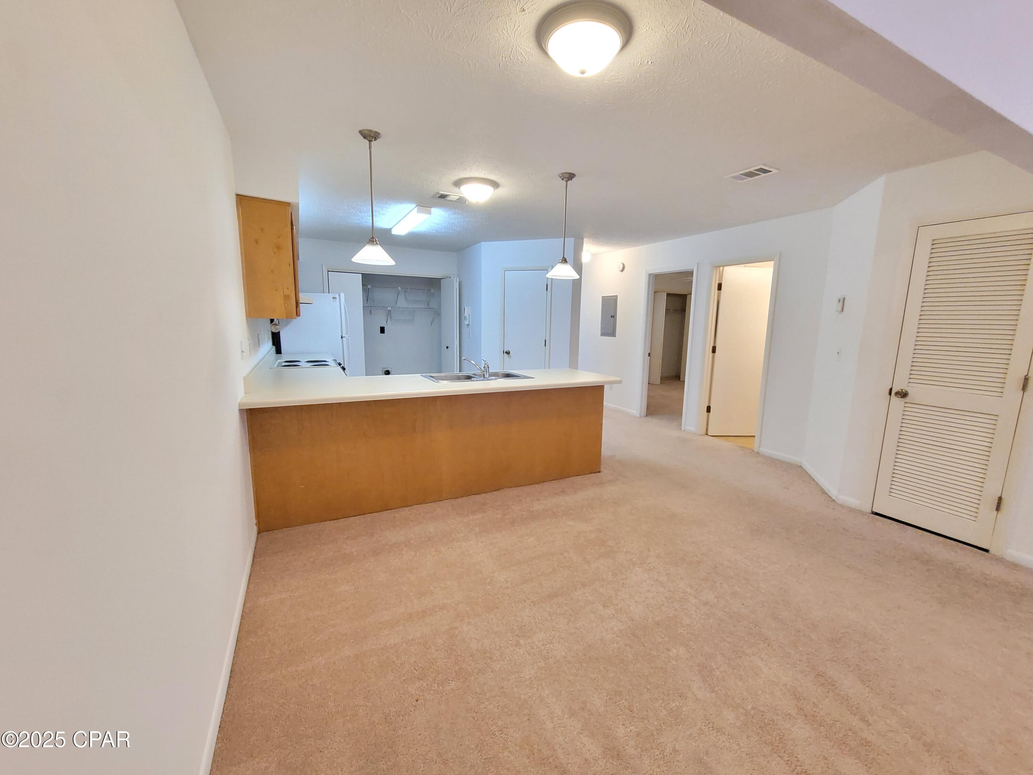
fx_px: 388
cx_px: 516
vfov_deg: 89.9
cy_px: 388
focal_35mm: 13
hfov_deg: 106.2
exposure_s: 1/60
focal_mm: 2.2
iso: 400
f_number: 2.2
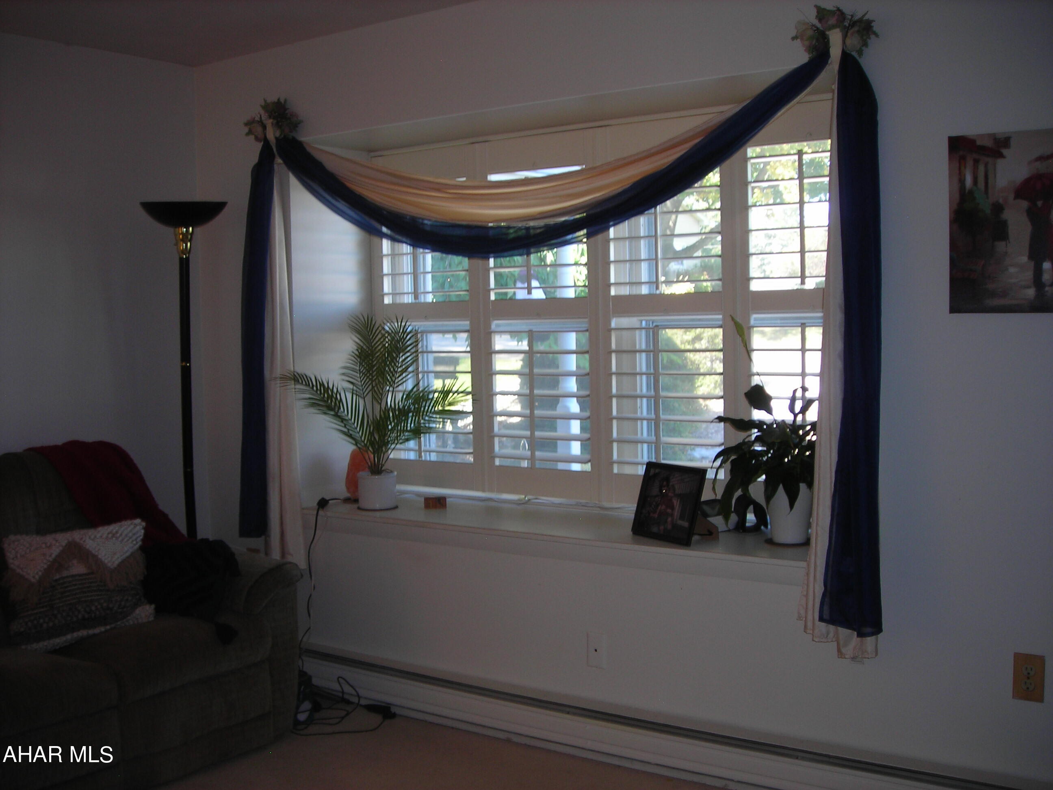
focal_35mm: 38
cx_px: 526
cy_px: 395
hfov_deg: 49.0
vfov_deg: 37.7
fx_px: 1156
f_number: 3.2
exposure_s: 1/30
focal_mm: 6.3
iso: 50
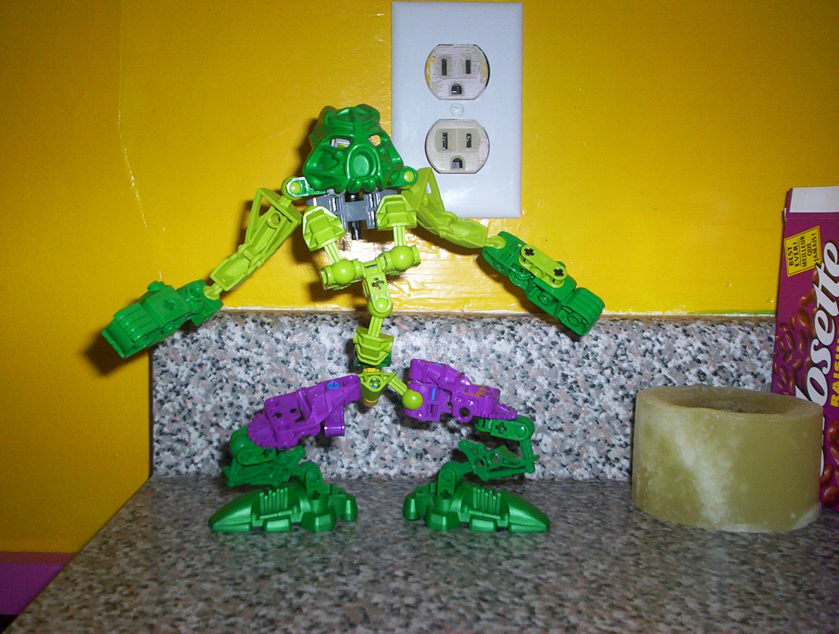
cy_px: 317
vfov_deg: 37.9
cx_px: 420
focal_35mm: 38
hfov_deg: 48.9
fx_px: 923
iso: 140
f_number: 4.5
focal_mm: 4.99
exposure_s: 1/60
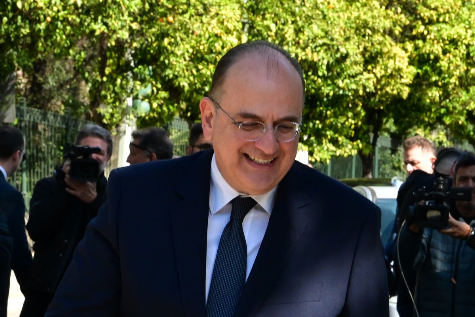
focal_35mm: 106
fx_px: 1399
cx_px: 238
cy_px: 158
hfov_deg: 19.3
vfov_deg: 12.9
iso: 2500
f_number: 13
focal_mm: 71
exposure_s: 1/800
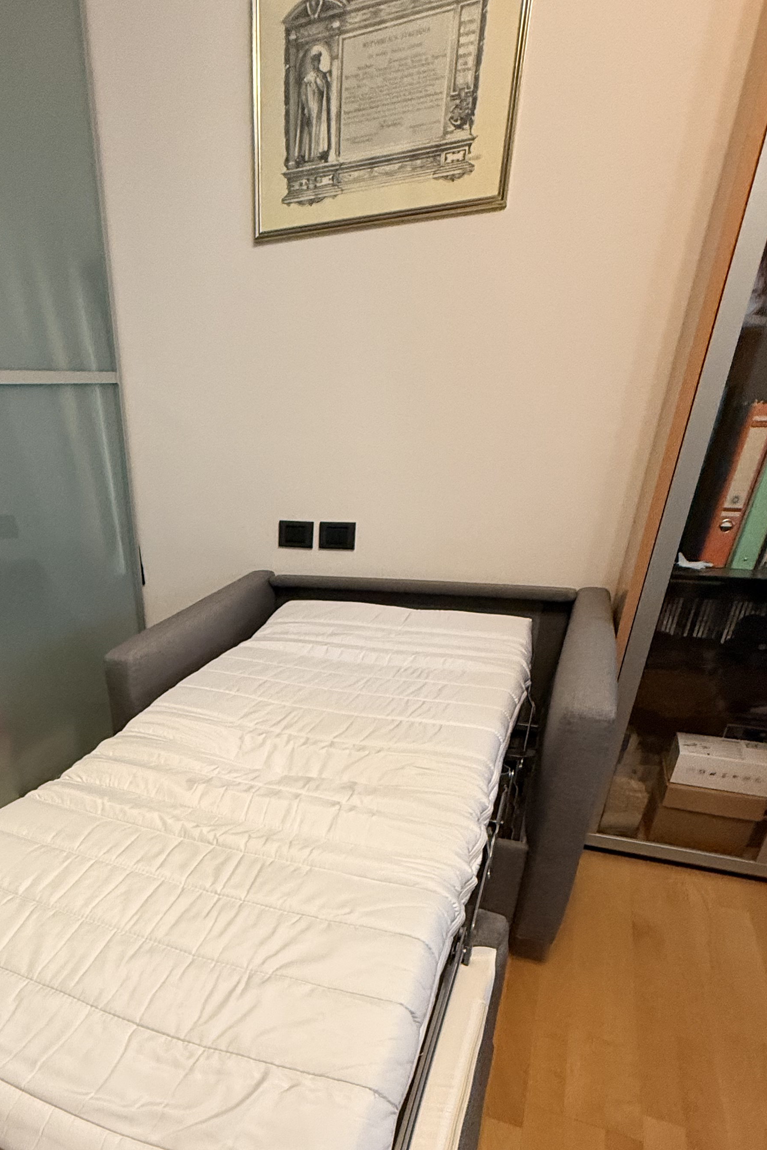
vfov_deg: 74.3
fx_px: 703
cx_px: 215
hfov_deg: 55.1
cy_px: 827
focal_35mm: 22
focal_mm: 2.22
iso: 400
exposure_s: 1/50
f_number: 2.2
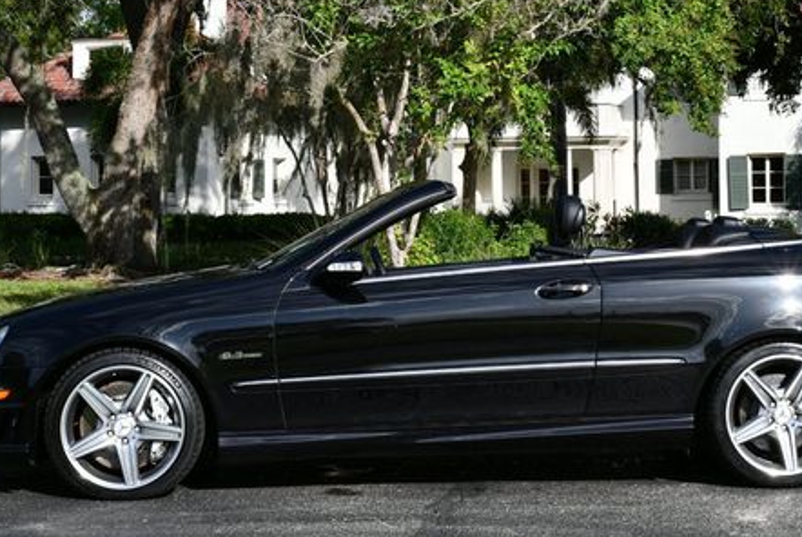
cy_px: 161
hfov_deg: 24.1
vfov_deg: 16.3
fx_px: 1874
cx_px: 470
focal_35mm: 84
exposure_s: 1/320
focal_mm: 29
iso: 100
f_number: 9
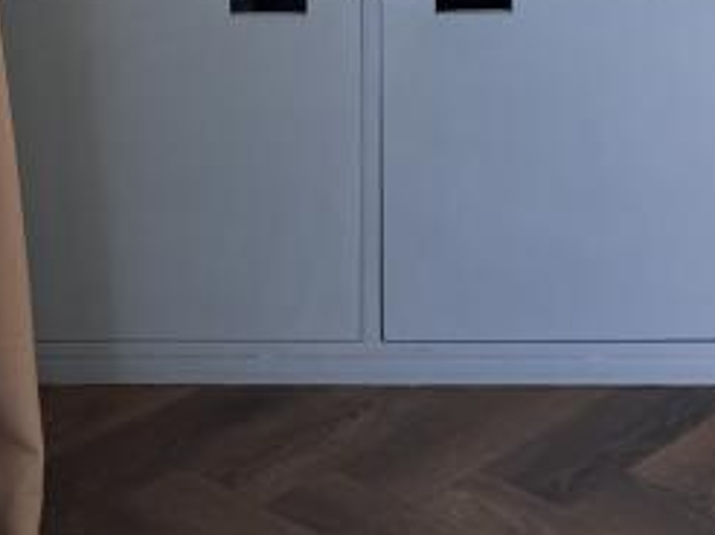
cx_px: 108
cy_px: -346
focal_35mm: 100
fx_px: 2064
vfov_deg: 13.6
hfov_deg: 19.4
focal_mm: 6.76
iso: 80
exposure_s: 1/121
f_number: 1.78
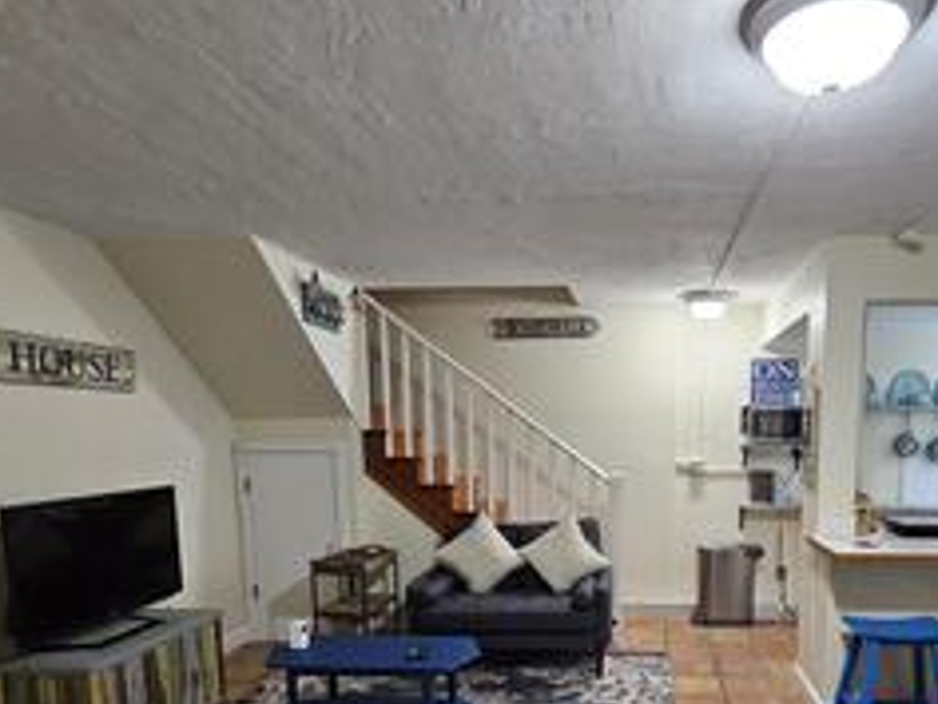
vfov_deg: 58.4
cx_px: 612
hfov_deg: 74.4
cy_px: 513
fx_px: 596
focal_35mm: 22
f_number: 2.2
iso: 400
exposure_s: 1/30
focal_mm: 2.2
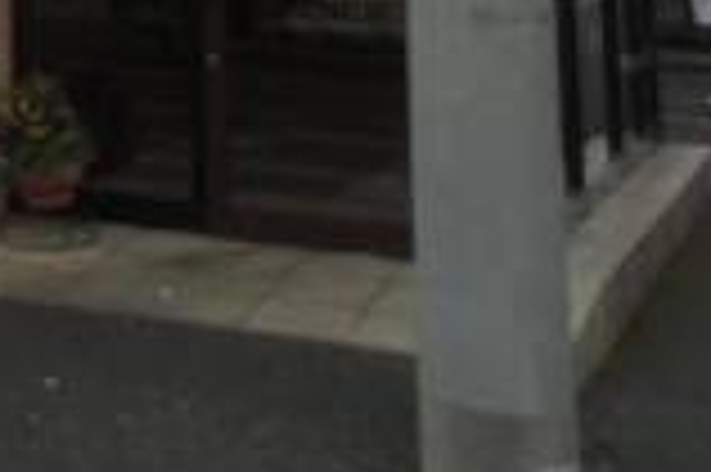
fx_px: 1993
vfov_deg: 12.1
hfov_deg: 18.3
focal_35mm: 101
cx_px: -315
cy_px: -450
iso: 64
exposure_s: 1/320
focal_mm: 4.24
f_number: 3
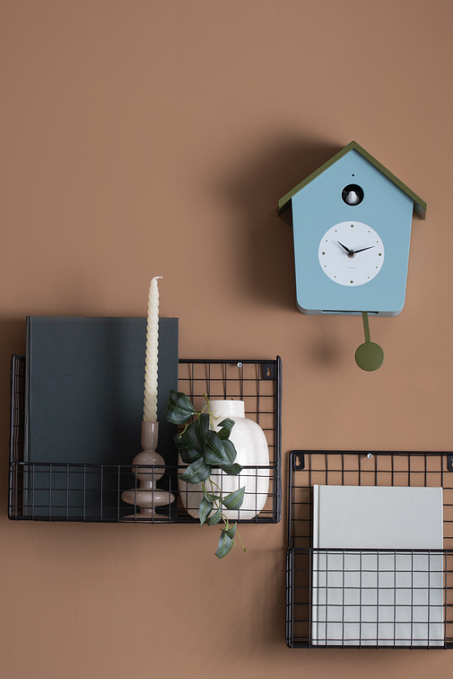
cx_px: 243
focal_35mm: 109
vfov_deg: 18.7
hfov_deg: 12.6
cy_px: 363
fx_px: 2054
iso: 125
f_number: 10
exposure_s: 1/125
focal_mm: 95
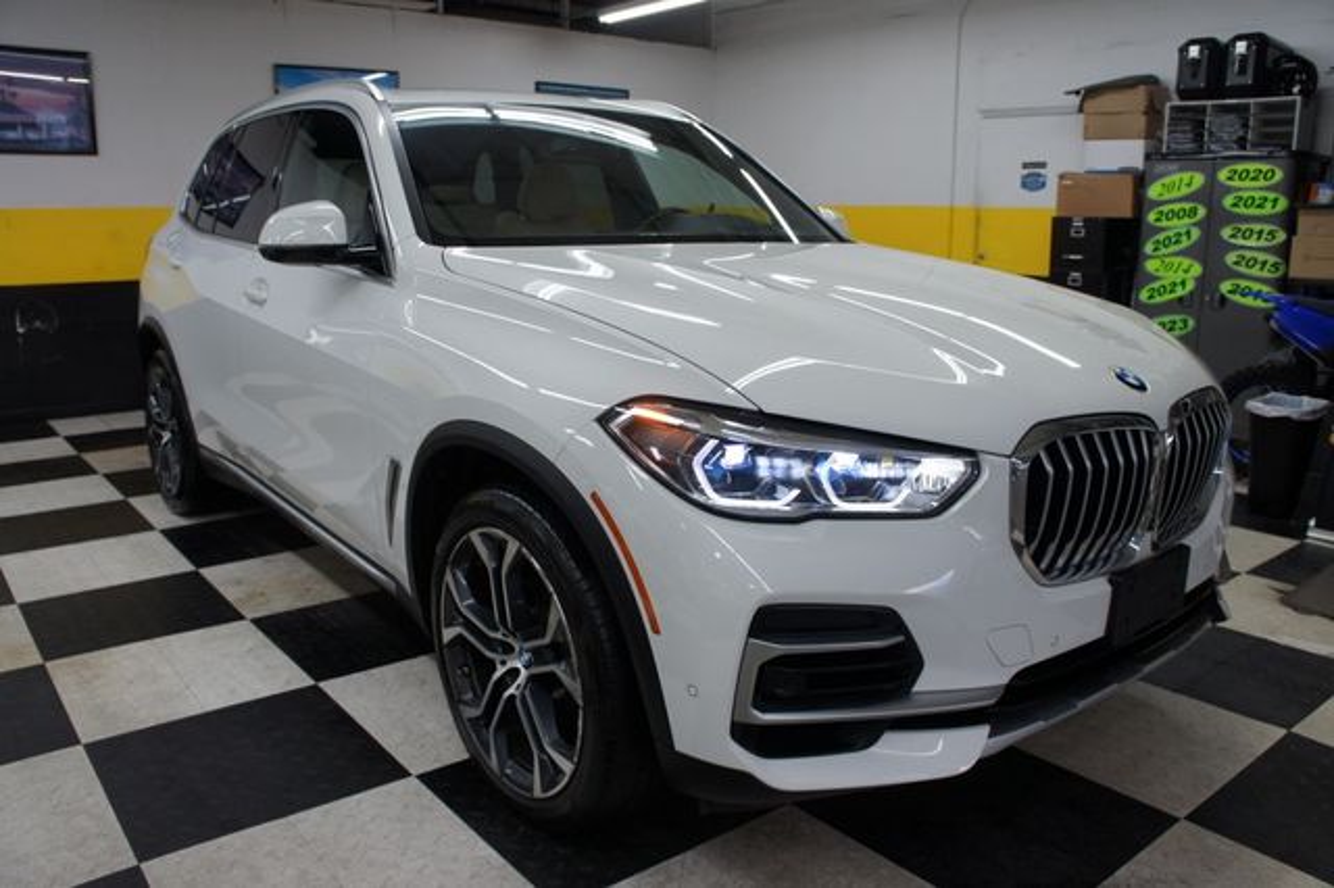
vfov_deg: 47.9
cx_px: 667
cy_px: 444
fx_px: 1000
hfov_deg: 67.4
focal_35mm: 27
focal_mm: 18
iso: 200
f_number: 4.5
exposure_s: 1/40
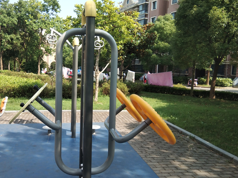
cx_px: 93
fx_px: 268
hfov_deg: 47.5
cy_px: 95
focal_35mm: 39
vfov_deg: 36.8
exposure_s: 1/386
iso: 50
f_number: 2.2
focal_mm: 3.69
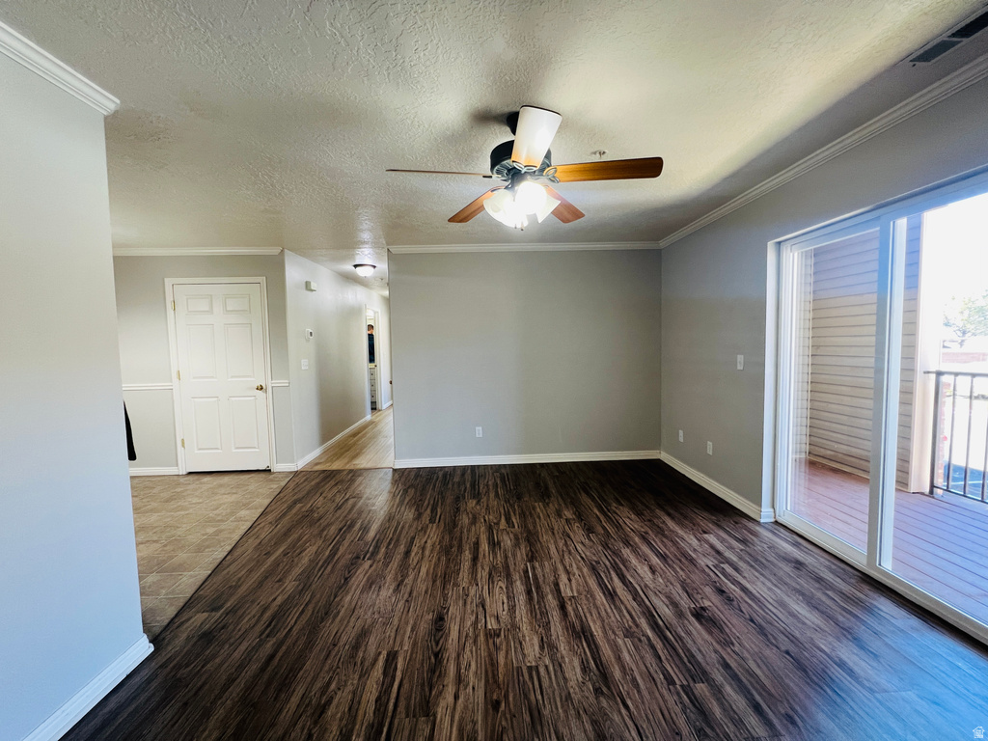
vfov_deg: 89.9
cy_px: 370
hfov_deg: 106.2
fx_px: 371
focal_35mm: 13
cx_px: 494
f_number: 1.8
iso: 160
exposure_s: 1/60
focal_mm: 1.57
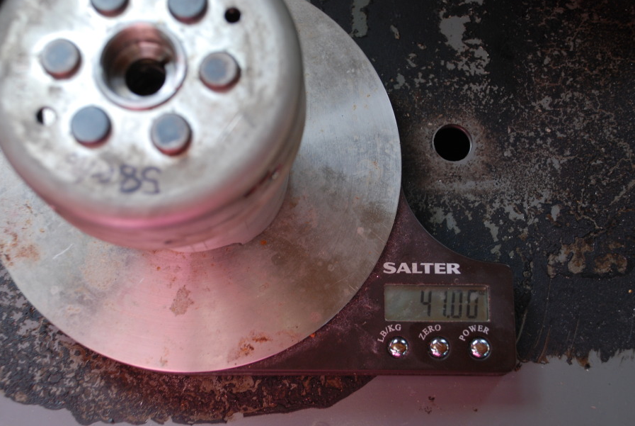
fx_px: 1148
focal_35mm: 65
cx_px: 312
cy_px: 221
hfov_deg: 30.9
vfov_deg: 21.0
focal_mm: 38
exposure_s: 1/30
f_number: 4.5
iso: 280
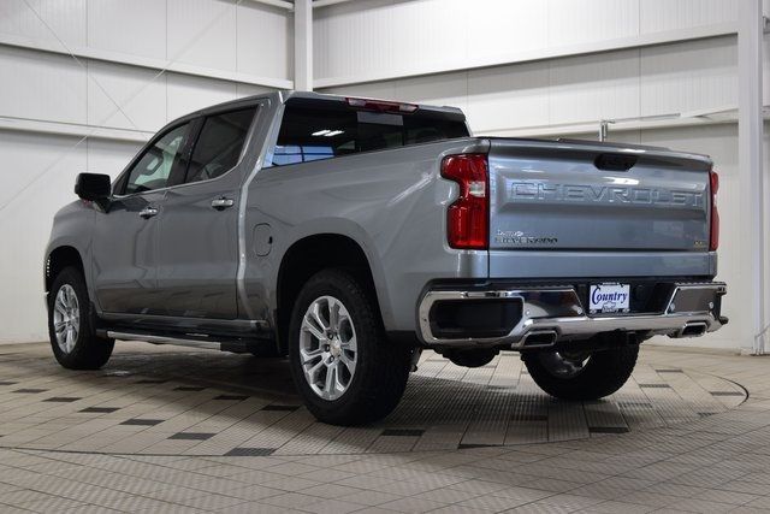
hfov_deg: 37.8
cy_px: 257
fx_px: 1123
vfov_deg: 25.8
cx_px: 385
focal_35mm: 52
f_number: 6.3
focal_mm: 35
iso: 400
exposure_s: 1/20
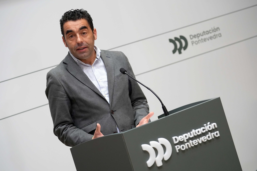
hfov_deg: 17.8
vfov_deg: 11.9
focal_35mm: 115
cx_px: 128
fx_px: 821
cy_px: 86
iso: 4000
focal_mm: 115
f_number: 4
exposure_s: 1/500
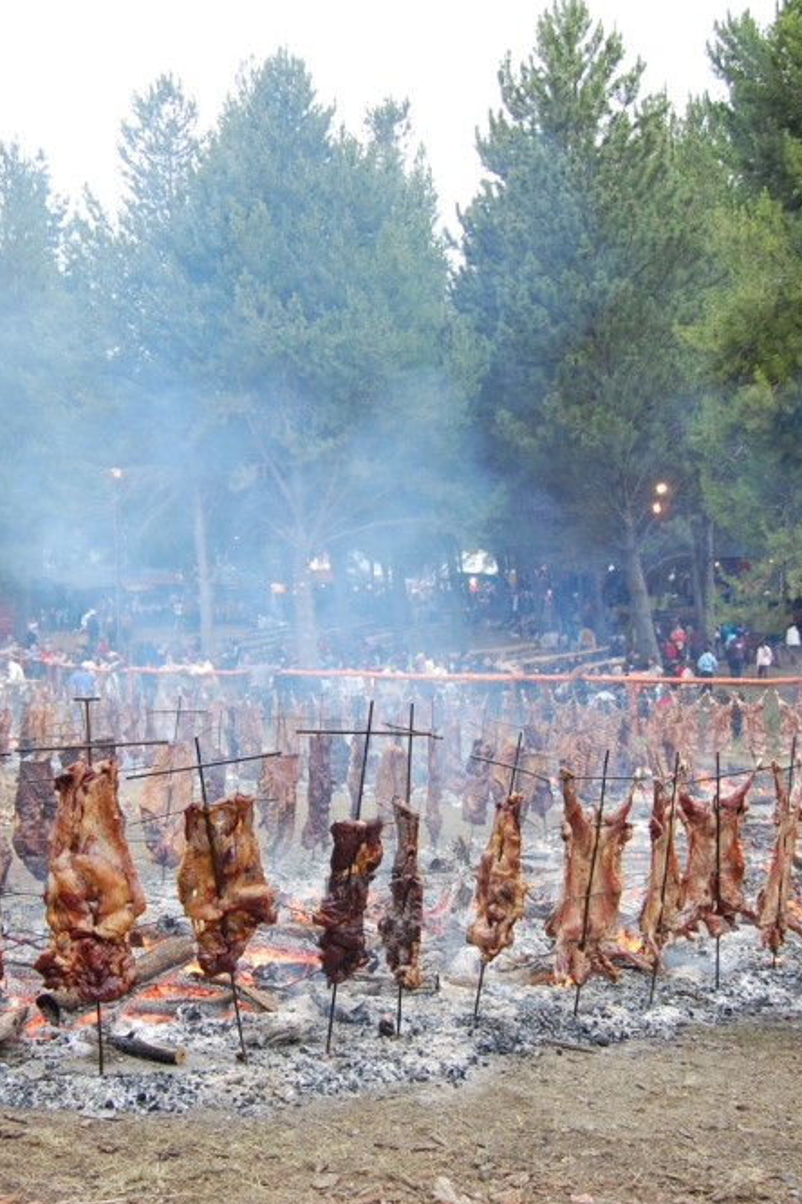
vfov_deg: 44.7
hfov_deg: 30.6
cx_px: 316
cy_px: 601
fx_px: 1462
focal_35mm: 44
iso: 400
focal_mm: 19
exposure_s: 1/125
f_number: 5.6
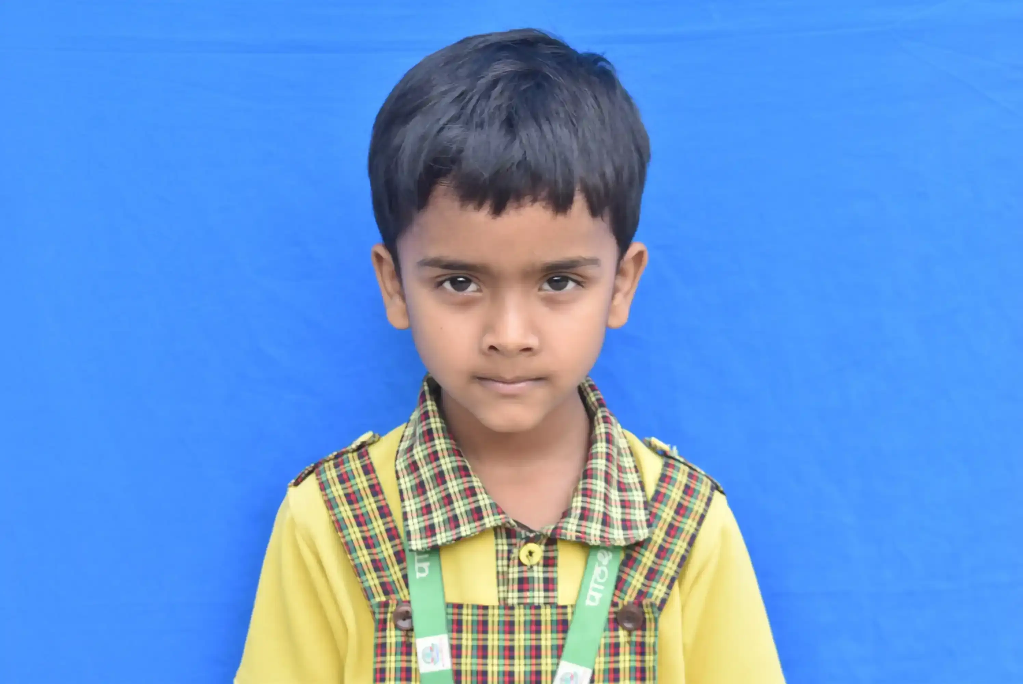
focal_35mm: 82
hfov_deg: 24.6
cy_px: 342
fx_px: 2346
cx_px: 512
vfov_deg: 16.6
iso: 500
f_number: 6.3
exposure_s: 1/80
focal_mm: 55
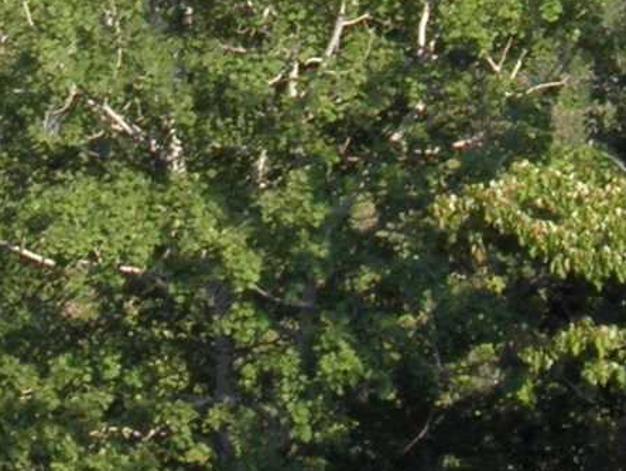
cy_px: -744
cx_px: 427
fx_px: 10534
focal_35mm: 582
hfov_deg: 3.4
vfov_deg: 2.5
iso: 50
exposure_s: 1/125
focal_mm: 15.2
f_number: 5.6
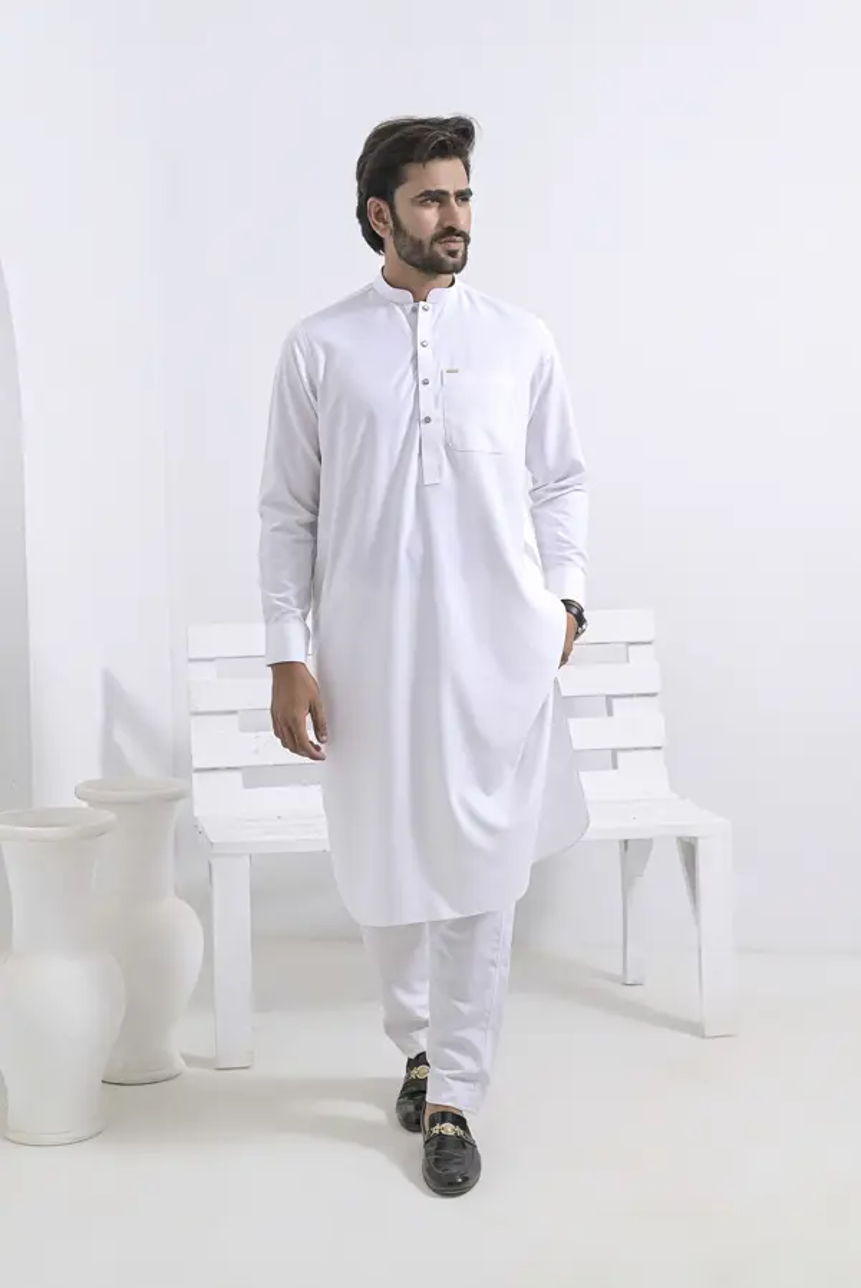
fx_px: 1791
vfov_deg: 39.6
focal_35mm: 50
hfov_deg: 27.0
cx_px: 430
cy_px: 644
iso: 250
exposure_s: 1/160
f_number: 5.6
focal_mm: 50
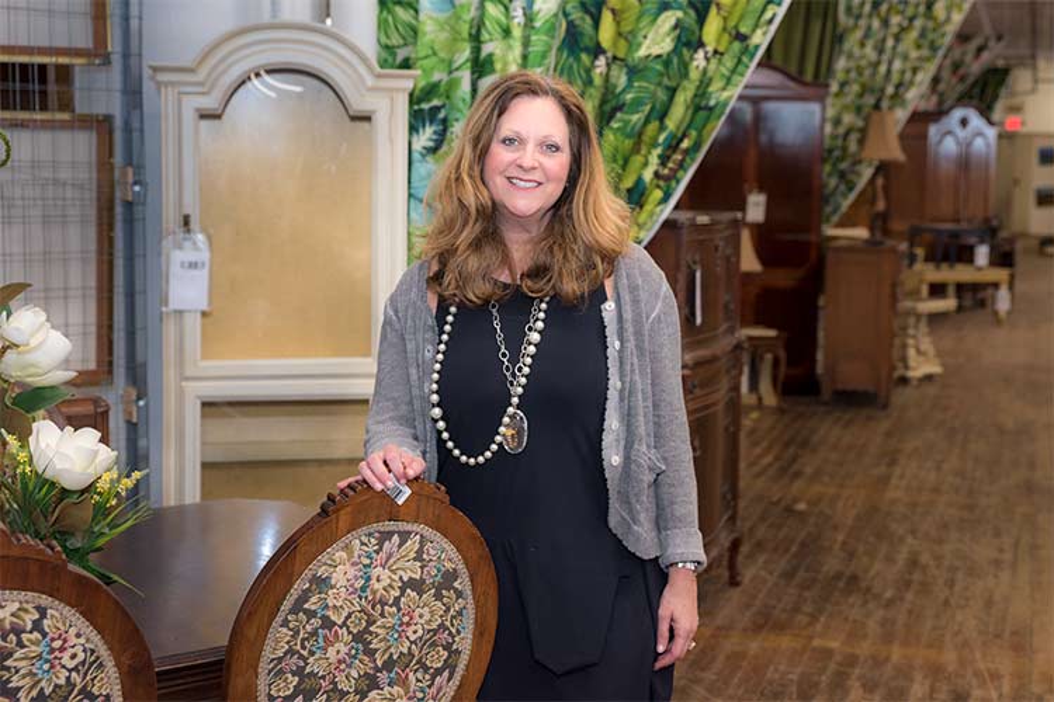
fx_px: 1464
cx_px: 527
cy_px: 351
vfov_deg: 27.0
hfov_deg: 39.6
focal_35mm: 50
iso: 200
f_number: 5
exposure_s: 1/60
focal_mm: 50
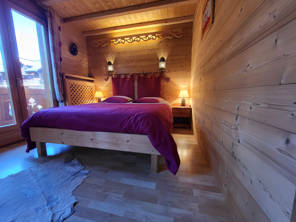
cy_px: 111
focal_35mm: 13
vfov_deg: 89.9
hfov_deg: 106.2
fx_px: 111
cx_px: 148
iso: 160
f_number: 2.2
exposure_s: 1/50
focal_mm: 1.74
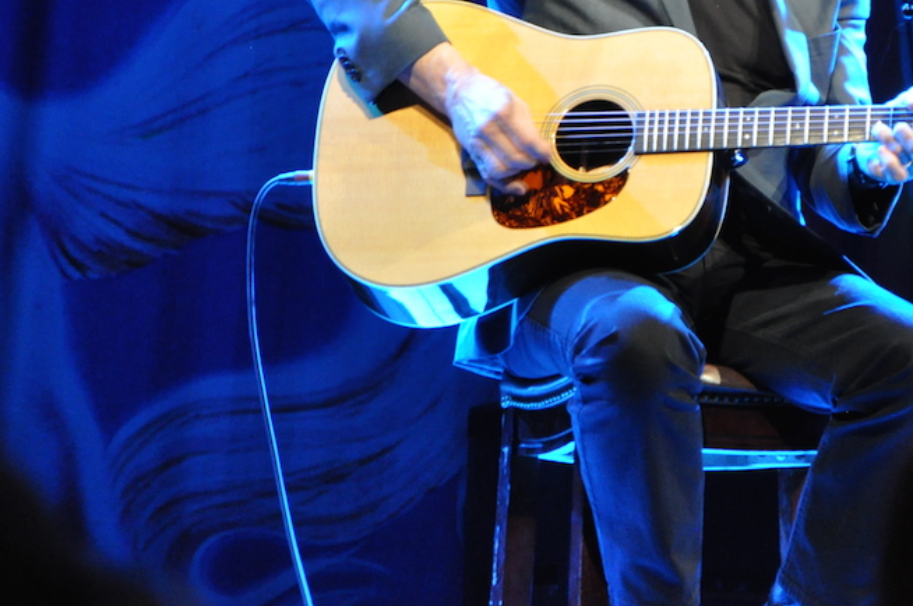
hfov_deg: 7.1
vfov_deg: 4.7
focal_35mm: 289
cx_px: 720
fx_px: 7316
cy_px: 59
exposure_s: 1/10
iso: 1600
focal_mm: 105
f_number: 5.6
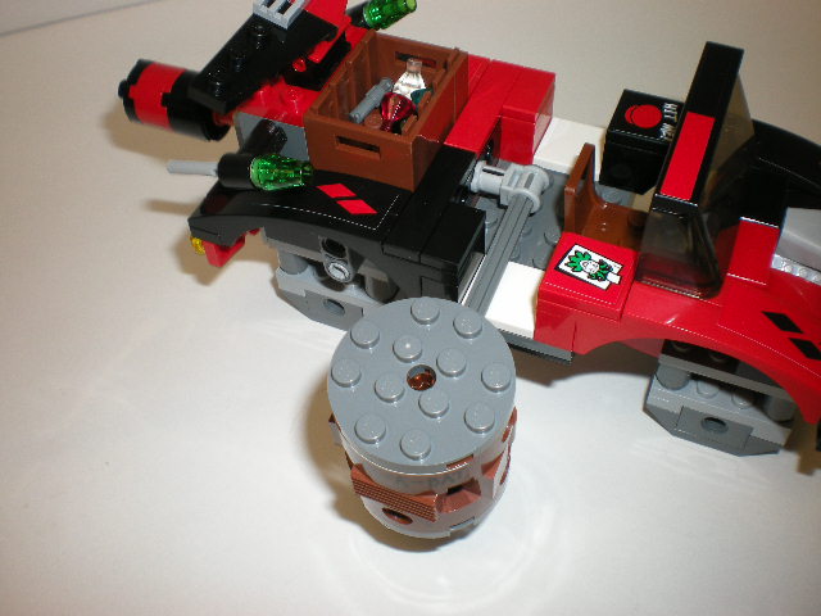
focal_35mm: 38
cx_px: 410
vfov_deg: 37.7
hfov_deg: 49.0
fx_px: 901
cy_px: 308
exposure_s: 1/30
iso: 64
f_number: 4.6
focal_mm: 6.3
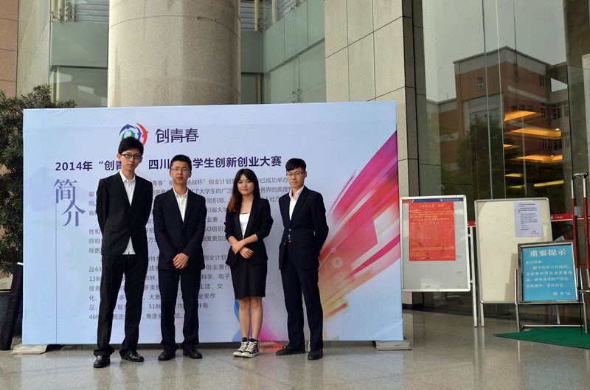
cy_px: 195
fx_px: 588
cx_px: 295
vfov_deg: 36.7
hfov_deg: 53.2
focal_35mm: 36
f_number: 6.3
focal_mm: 24
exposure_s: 1/160
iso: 200
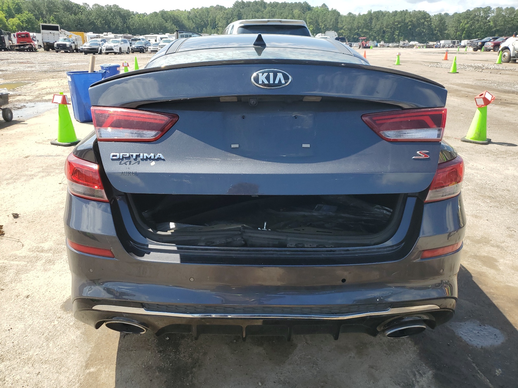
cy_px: 194
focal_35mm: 26
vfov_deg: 53.1
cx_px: 259
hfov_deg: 67.3
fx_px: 389
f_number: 1.5
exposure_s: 1/1667
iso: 50
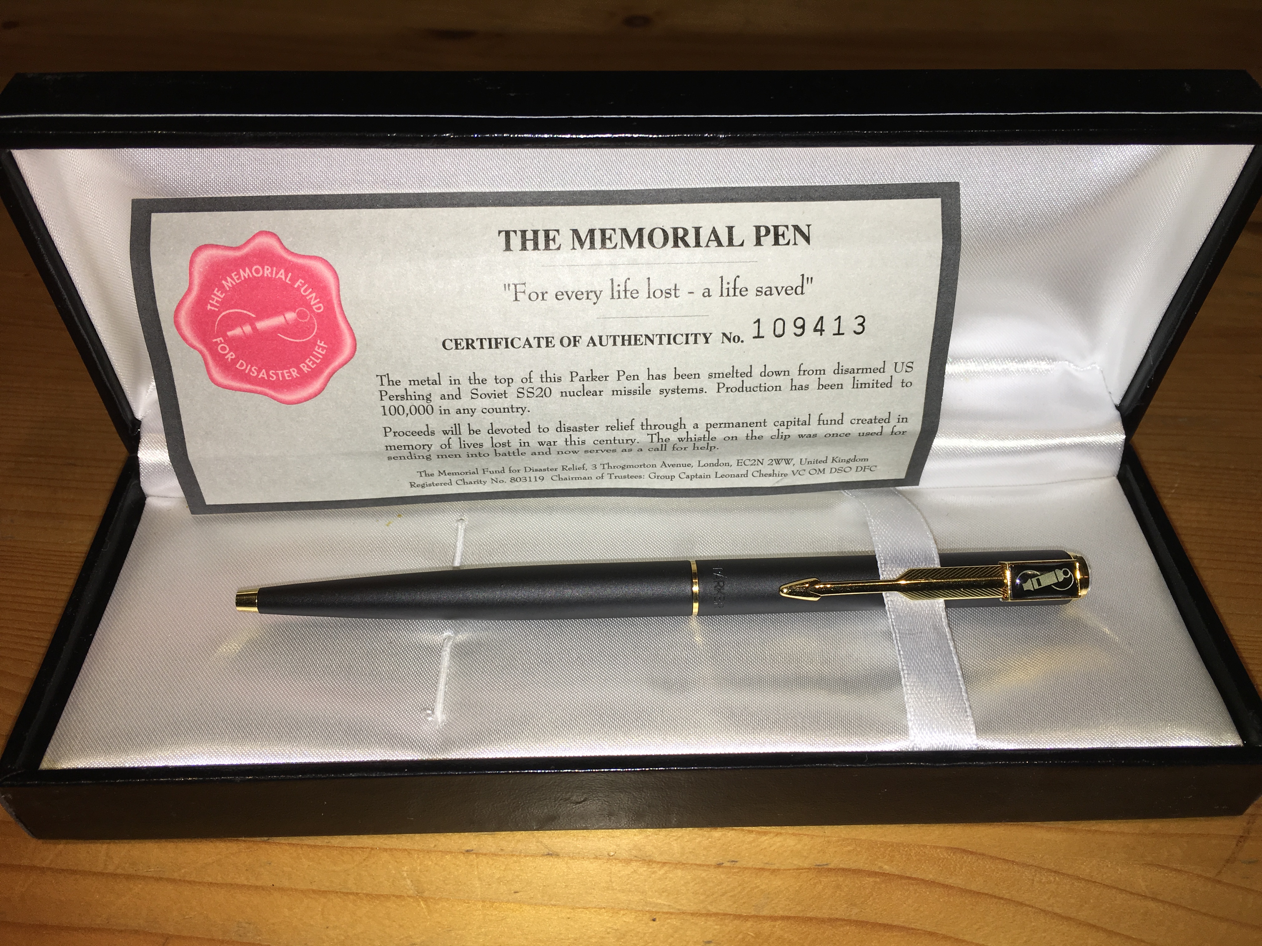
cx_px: 631
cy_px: 473
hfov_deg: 61.7
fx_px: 1057
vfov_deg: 48.2
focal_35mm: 29
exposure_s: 1/133
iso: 25
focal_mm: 4.15
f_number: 2.2
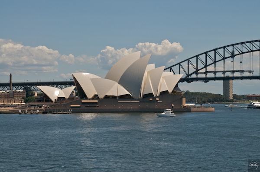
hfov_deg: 23.4
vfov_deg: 15.7
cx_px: 130
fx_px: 627
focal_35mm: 87
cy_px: 86
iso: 320
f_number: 13
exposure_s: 1/640
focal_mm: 58
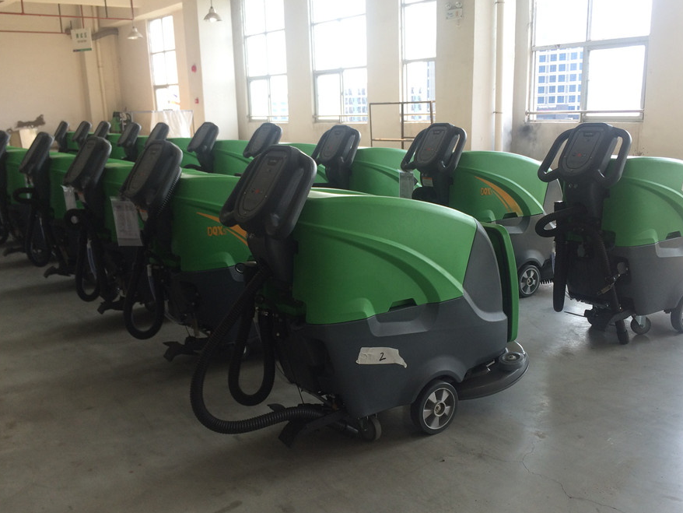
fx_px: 691
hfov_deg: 52.6
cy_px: 267
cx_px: 338
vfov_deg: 40.7
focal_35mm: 35
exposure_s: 1/165
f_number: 2.2
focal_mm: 4.15
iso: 32
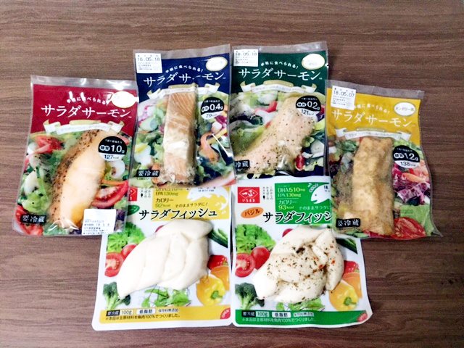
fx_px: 389
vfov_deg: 48.2
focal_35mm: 29
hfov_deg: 61.7
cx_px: 232
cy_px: 174
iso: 250
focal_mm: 4.15
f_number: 2.2
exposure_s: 1/15
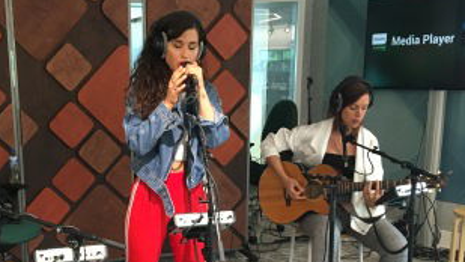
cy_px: 218
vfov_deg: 23.1
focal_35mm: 51
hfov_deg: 40.1
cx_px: 153
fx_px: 629
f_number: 2.2
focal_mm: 4.15
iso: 200
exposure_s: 1/20
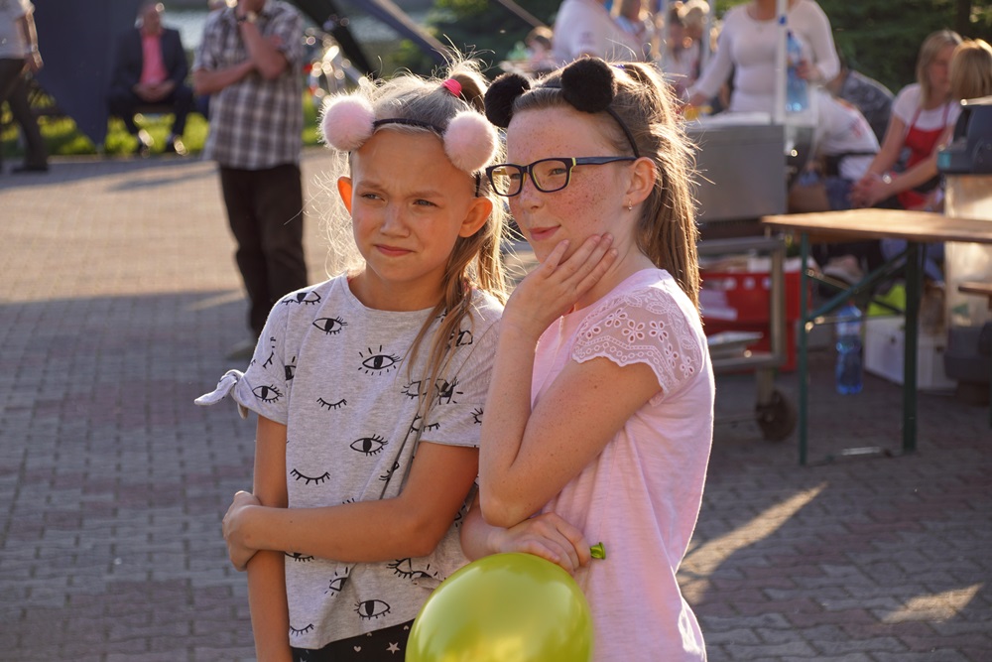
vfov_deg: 12.2
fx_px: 3100
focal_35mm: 112
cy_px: 331
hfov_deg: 18.2
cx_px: 496
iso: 125
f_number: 5.6
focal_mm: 75
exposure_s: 1/160
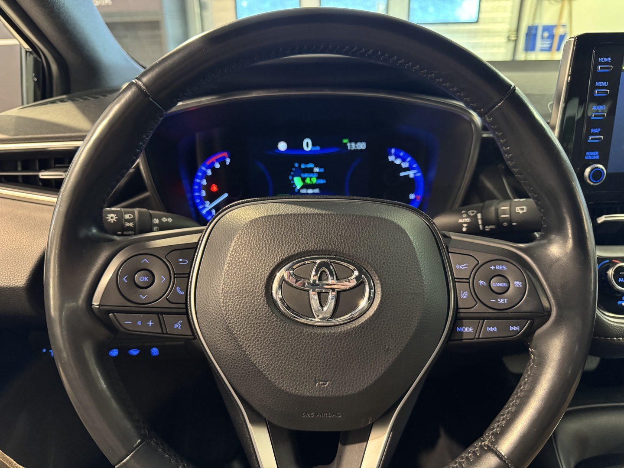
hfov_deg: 71.6
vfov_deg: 56.8
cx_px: 312
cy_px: 234
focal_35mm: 24
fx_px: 433
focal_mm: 6.76
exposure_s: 1/33
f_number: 1.78
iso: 800
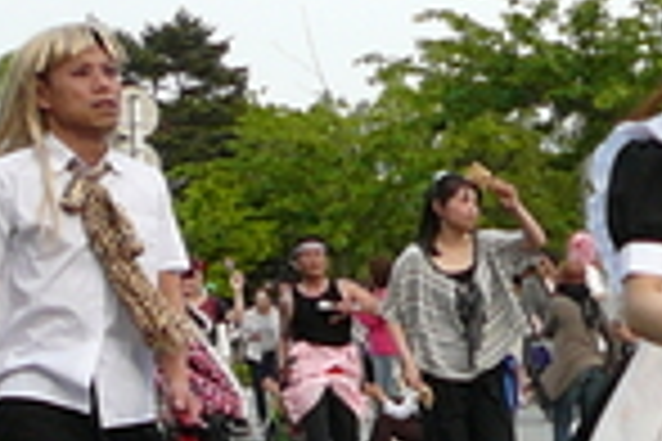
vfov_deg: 8.6
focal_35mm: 158
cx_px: 1054
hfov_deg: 12.3
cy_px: 432
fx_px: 2905
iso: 100
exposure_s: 1/320
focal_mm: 5.2
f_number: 2.8
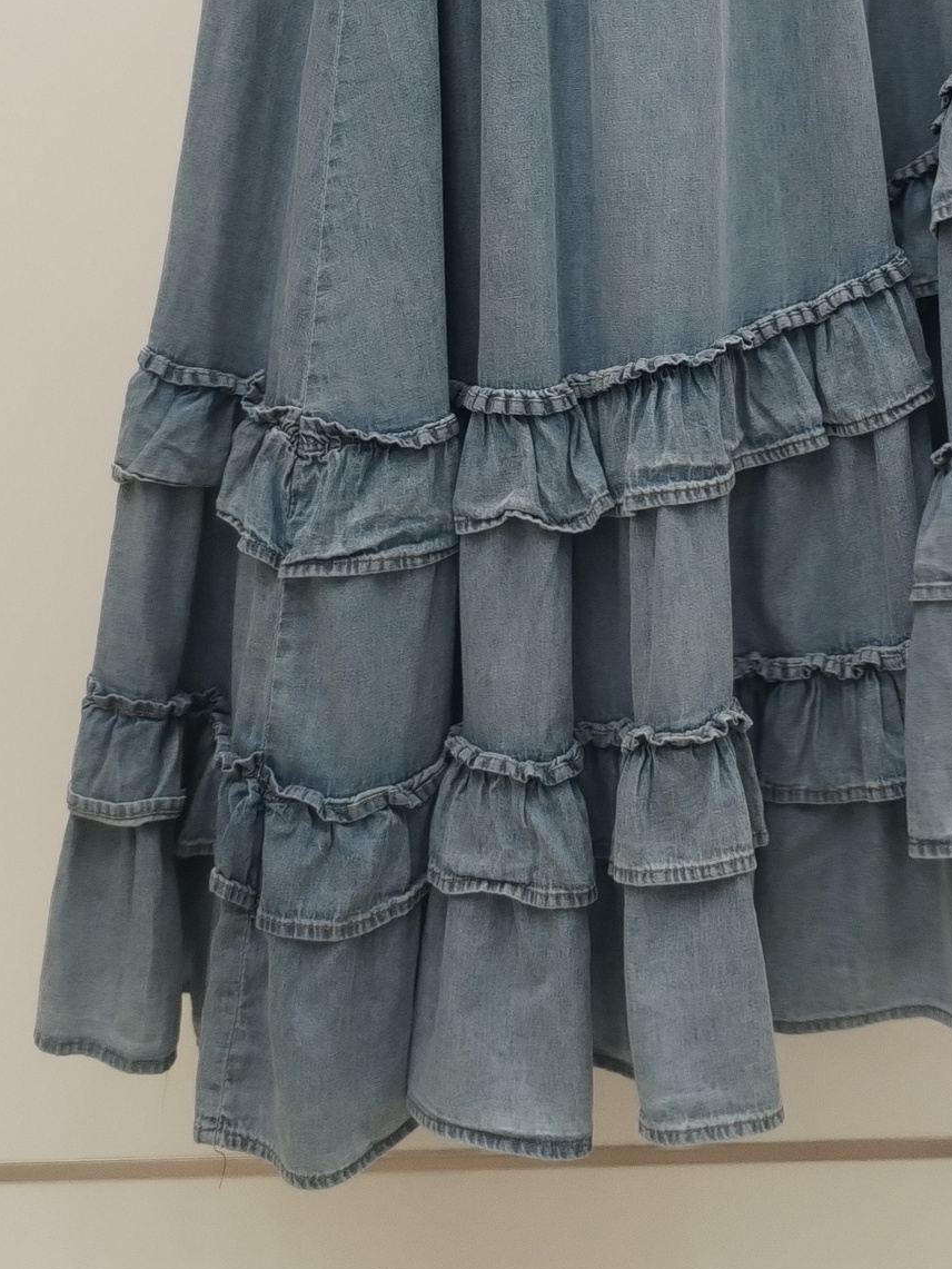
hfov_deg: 23.9
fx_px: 2236
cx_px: 625
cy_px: 226
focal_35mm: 61
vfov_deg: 30.8
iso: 253
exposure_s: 1/120
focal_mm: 4.75
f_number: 1.8
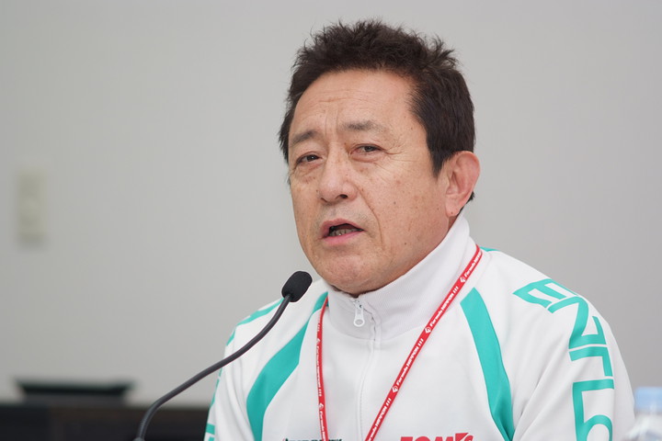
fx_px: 4965
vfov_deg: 5.1
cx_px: 331
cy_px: 220
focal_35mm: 270
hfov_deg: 7.6
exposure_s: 1/125
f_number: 2.8
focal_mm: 180
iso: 200
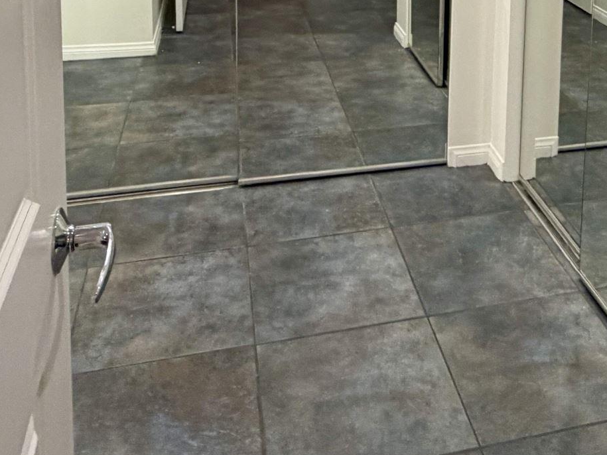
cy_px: -109
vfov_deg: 26.9
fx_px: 824
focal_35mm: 47
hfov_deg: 39.4
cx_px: 452
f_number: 2.2
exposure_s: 1/60
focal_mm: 2.22
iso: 250
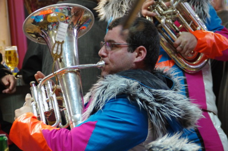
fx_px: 976
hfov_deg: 13.3
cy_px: 76
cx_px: 114
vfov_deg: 8.8
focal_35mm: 154
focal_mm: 103
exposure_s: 1/25
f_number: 5.6
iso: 3200
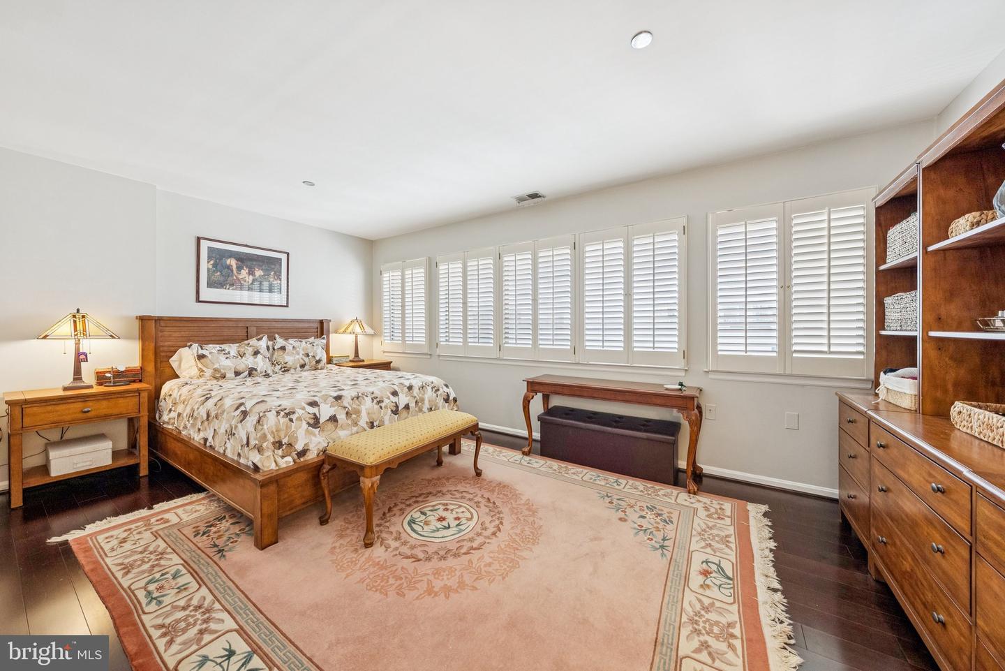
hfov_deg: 112.6
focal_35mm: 12
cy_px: 336
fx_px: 335
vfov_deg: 90.0
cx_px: 502
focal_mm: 12
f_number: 7.1
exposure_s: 1/100
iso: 640
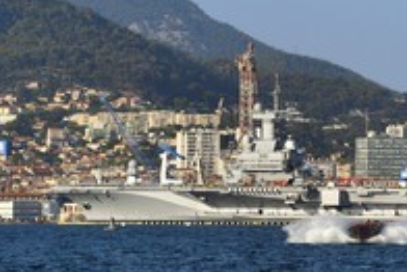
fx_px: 4842
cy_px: 52
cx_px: 291
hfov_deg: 4.8
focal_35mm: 428
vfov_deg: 3.2
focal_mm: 200
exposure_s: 1/320
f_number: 13
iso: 200
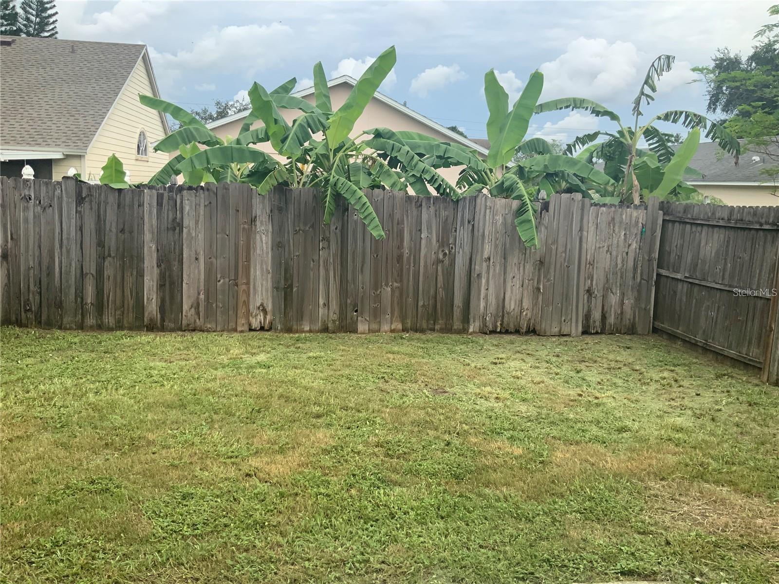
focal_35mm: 29
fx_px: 653
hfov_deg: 61.7
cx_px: 390
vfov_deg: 48.2
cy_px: 292
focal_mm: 3
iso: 16
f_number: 1.8
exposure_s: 1/962
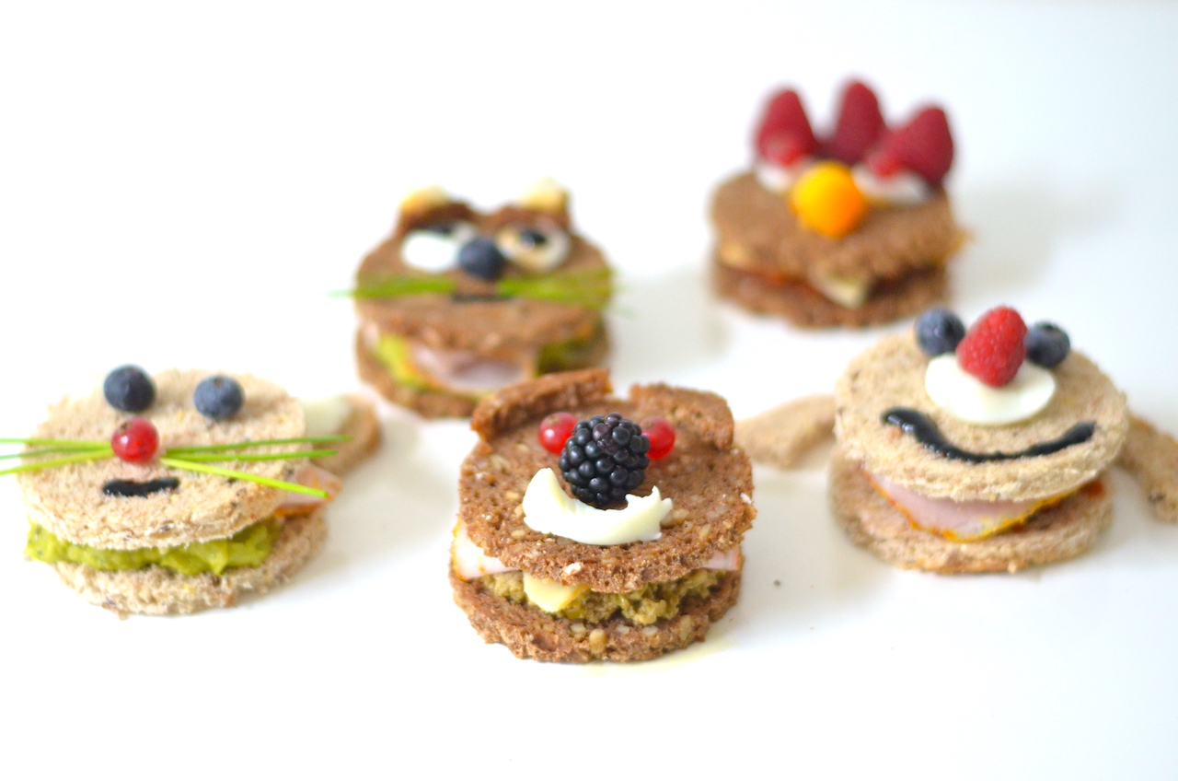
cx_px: 589
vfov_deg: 18.1
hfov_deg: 27.0
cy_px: 390
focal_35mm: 75
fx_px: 2449
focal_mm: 50
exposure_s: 1/250
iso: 1600
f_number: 1.8
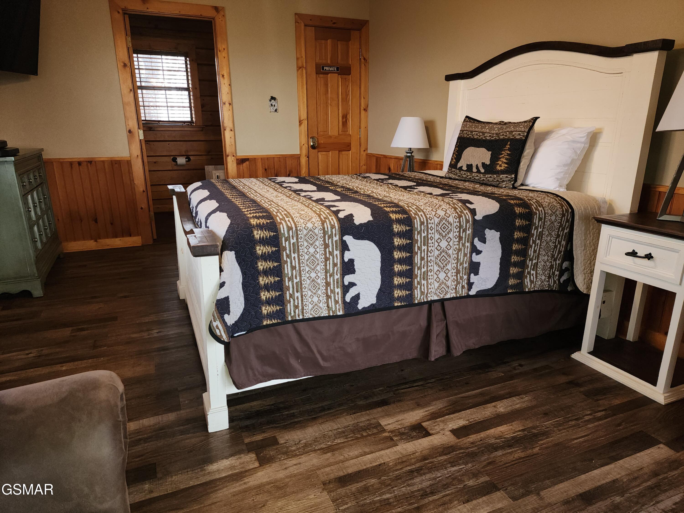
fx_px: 454
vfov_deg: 58.9
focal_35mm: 23
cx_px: 342
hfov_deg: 73.9
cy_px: 256
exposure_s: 1/30
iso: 100
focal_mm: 6.4
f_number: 1.8
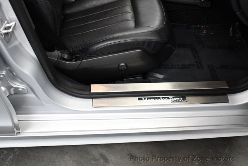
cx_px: 124
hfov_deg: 53.1
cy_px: 83
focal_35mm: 36
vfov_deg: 37.0
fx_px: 248
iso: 1600
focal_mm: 18
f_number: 3.5
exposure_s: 1/125
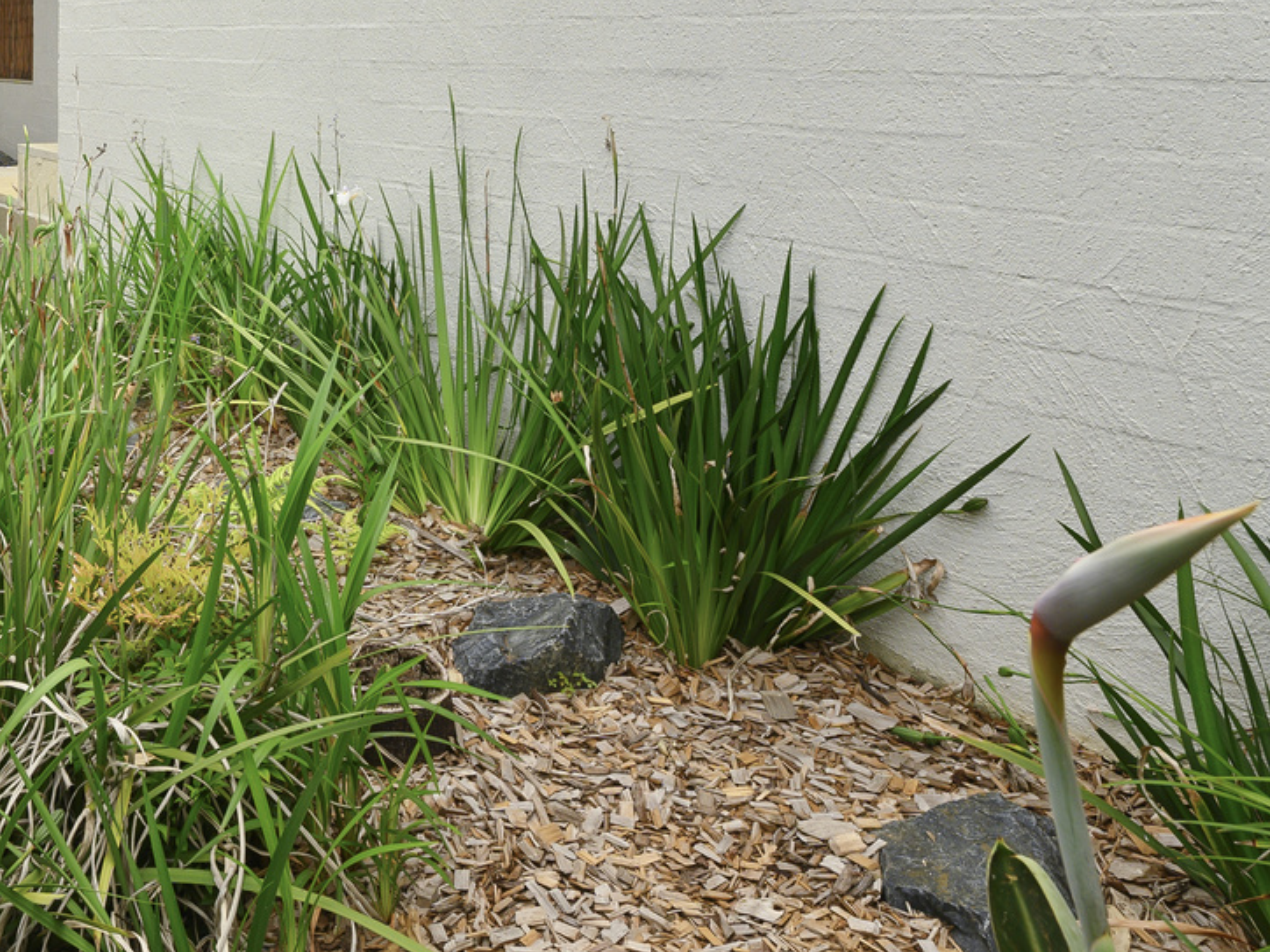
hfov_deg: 45.3
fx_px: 1247
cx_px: -7
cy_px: 46
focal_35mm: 34
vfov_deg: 38.1
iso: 200
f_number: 9
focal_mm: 16
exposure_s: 1/20
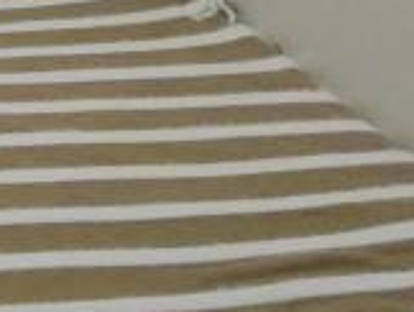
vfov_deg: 17.3
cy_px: -123
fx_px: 946
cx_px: -560
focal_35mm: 79
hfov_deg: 15.2
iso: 200
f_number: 2.2
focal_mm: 1.68
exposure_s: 1/50
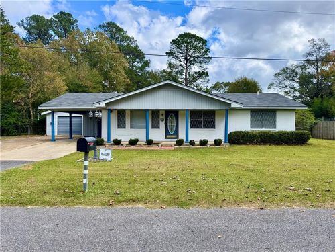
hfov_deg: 71.6
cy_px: 126
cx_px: 168
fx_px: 232
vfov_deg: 56.8
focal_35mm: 24
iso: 80
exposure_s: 1/1818
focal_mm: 6.76
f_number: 1.78
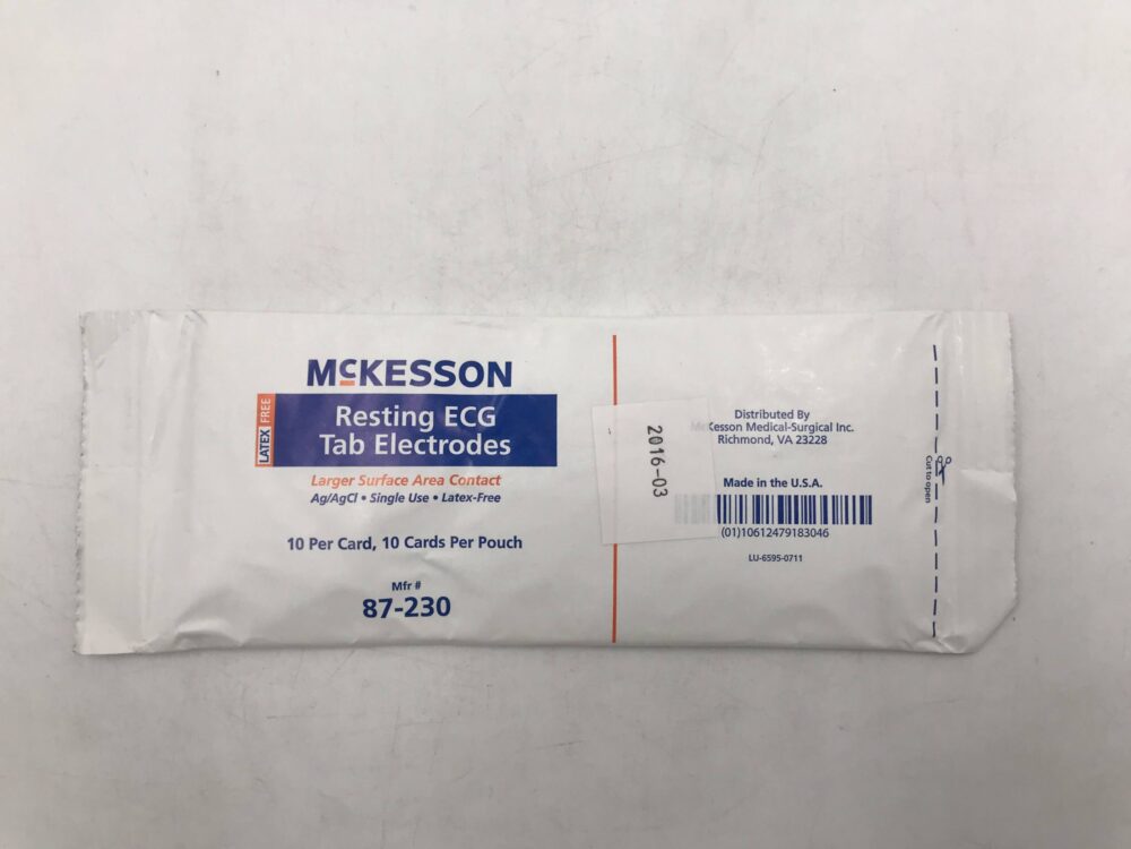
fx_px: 915
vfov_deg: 49.7
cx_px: 566
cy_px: 424
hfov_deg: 63.4
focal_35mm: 28
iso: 32
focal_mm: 3.99
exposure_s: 1/120
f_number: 1.8
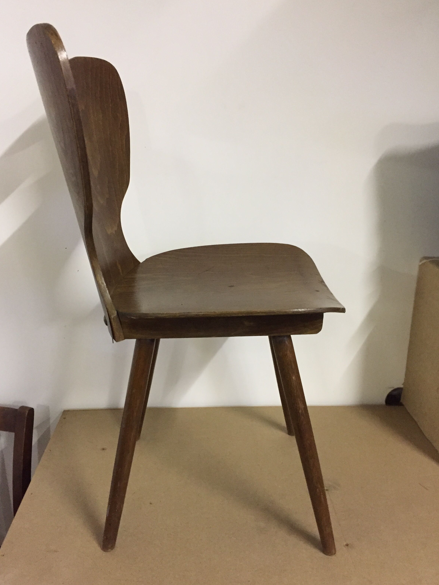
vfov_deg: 60.0
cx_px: 214
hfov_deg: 46.8
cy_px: 296
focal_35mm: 30
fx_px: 507
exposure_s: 1/17
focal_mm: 4.15
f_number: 2.2
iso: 320
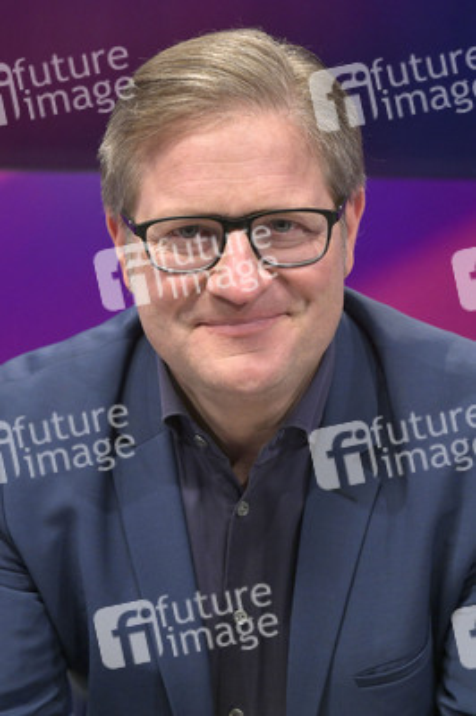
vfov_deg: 28.9
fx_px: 1391
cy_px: 358
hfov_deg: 19.4
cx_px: 238
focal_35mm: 70
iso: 2000
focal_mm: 70
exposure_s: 1/200
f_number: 7.1
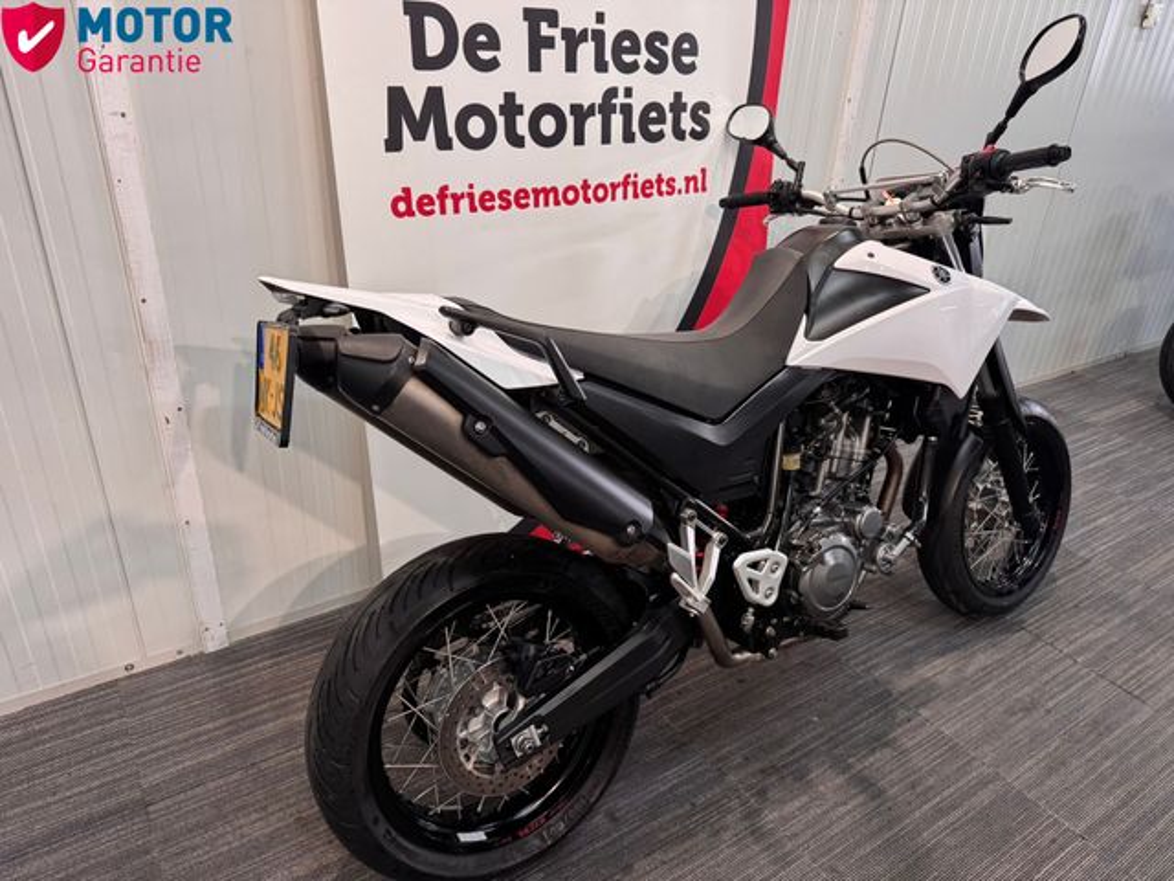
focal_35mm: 24
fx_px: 814
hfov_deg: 71.6
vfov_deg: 56.8
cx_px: 587
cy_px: 440
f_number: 1.78
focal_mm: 6.76
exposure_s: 1/50
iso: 250
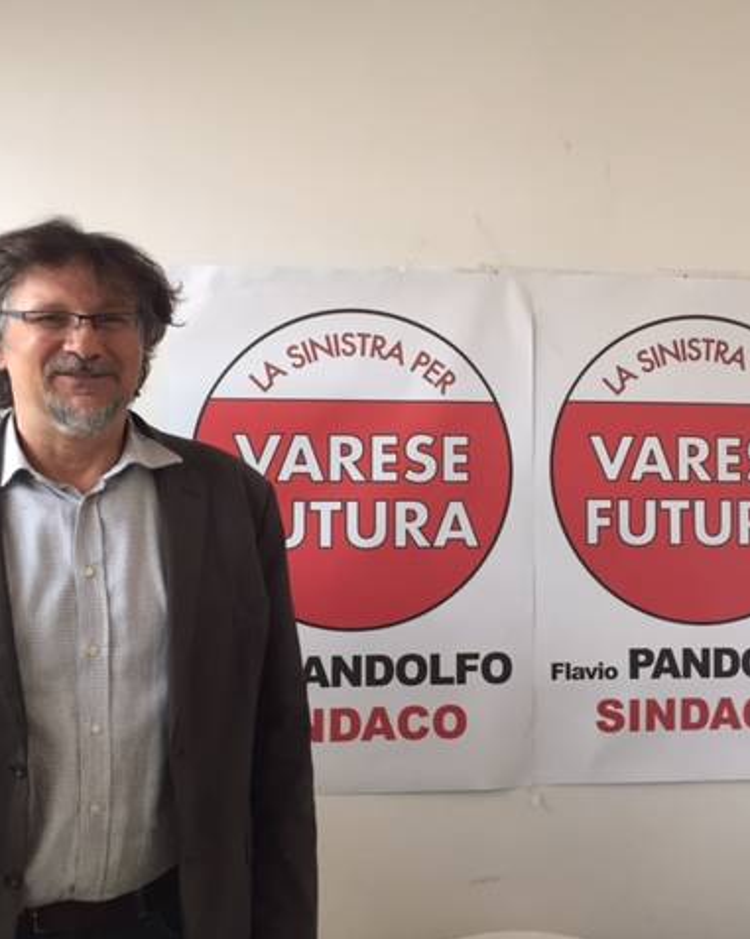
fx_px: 1055
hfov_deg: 39.1
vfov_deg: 48.0
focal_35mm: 38
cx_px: 390
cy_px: 470
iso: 50
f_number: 2.2
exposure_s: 1/33
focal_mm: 4.15
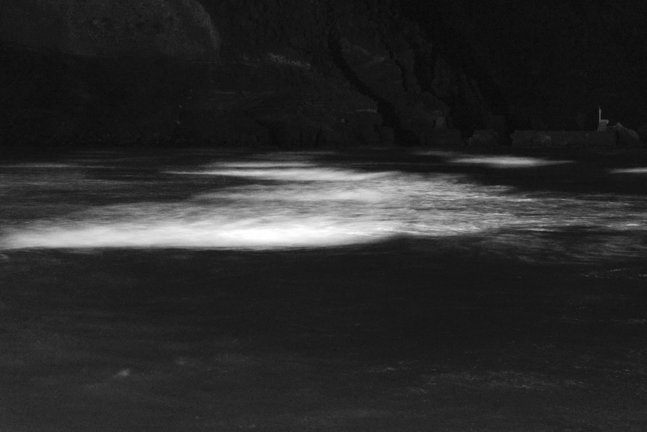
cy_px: 216
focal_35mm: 75
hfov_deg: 27.0
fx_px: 1348
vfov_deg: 18.2
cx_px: 324
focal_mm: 50
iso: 3200
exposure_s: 2.5
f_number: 7.1
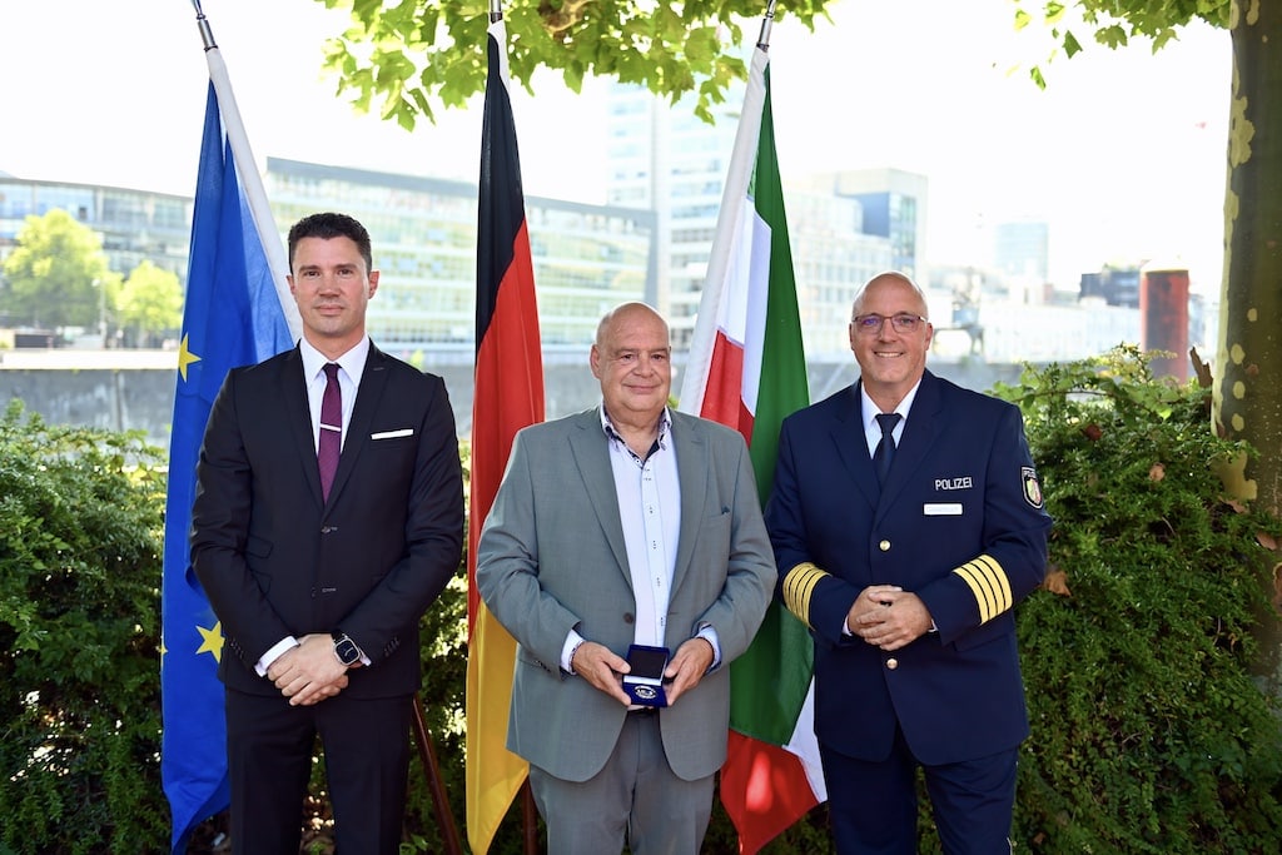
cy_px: 428
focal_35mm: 42
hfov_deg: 46.4
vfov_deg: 31.9
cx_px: 641
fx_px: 1496
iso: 100
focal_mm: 42
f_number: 2.8
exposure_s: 1/125
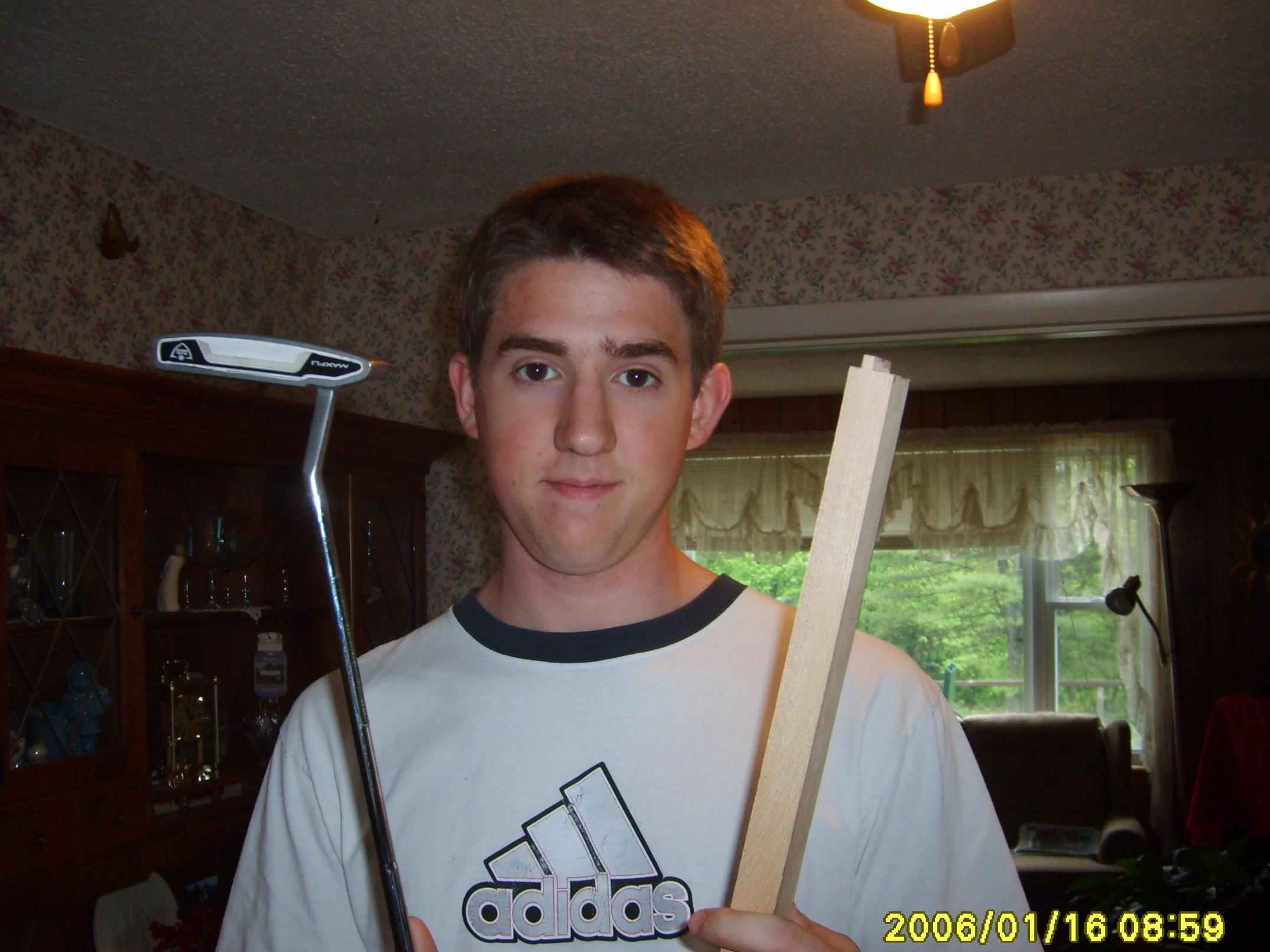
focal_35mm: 37
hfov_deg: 50.1
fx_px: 1358
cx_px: 605
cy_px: 485
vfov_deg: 38.7
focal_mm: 5.8
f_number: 2.8
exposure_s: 1/45
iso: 100
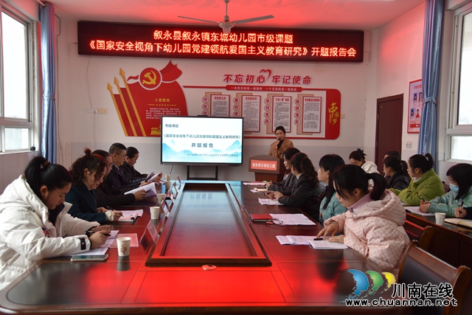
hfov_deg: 55.8
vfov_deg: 38.9
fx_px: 446
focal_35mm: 34
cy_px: 158
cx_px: 236
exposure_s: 1/50
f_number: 4
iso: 400
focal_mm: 34
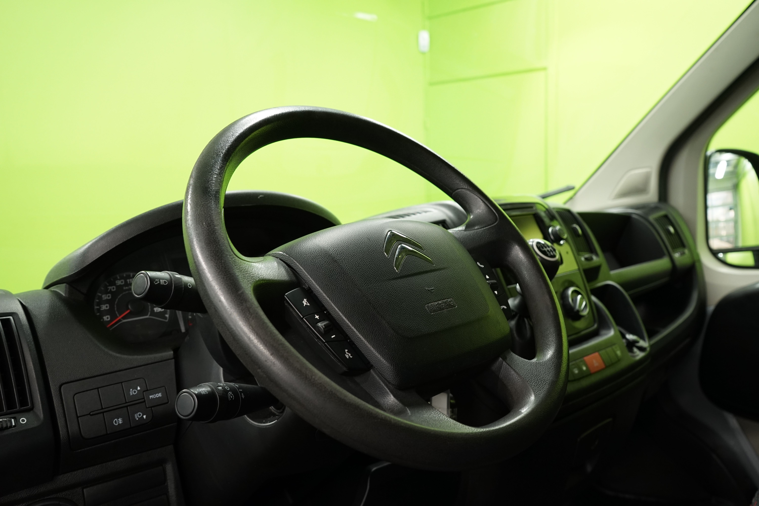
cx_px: 380
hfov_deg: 60.3
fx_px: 654
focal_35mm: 31
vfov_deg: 42.3
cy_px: 253
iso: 1000
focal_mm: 31
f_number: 6.3
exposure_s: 1/20
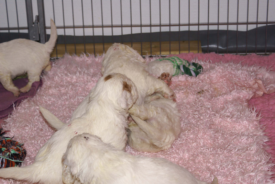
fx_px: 803
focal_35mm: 105
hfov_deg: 19.4
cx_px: 138
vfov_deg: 13.1
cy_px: 92
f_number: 5.6
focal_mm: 70
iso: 400
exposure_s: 1/125
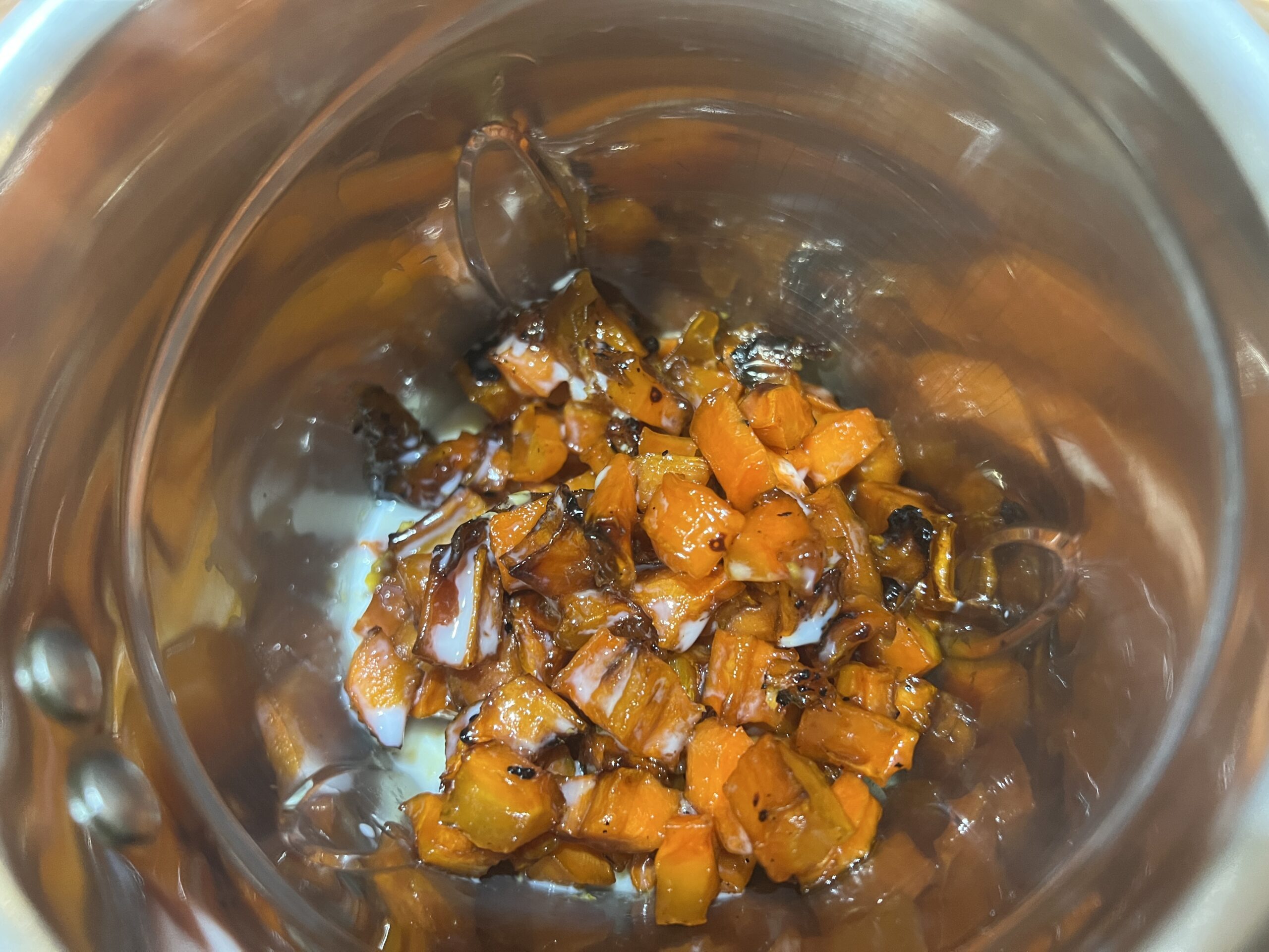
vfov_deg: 53.1
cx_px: 634
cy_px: 476
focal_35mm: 26
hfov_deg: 67.3
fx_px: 953
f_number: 1.5
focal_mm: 5.7
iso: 500
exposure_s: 1/33
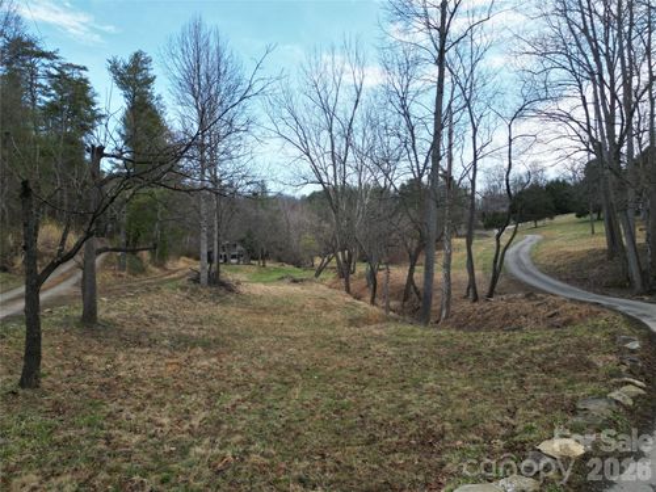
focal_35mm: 24
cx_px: 328
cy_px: 246
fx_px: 455
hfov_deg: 71.6
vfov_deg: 56.8
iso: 200
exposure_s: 1/1000
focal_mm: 6.72
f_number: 1.7
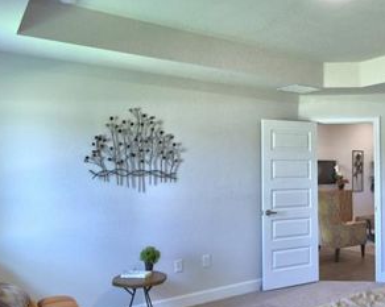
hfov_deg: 48.5
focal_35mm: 34
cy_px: 160
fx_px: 387
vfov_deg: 43.3
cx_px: 330
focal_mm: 10
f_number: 4.5
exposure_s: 1/60
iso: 400
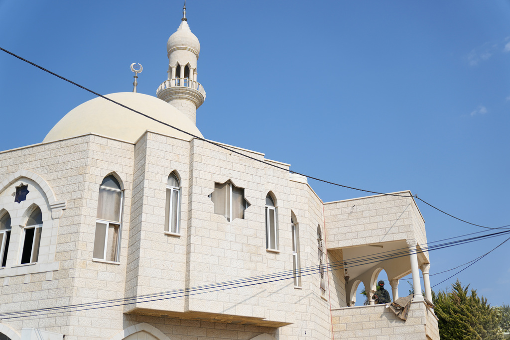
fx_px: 595
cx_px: 255
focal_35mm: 42
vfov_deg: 31.9
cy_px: 170
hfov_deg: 46.4
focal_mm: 42
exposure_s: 1/2500
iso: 100
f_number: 2.8
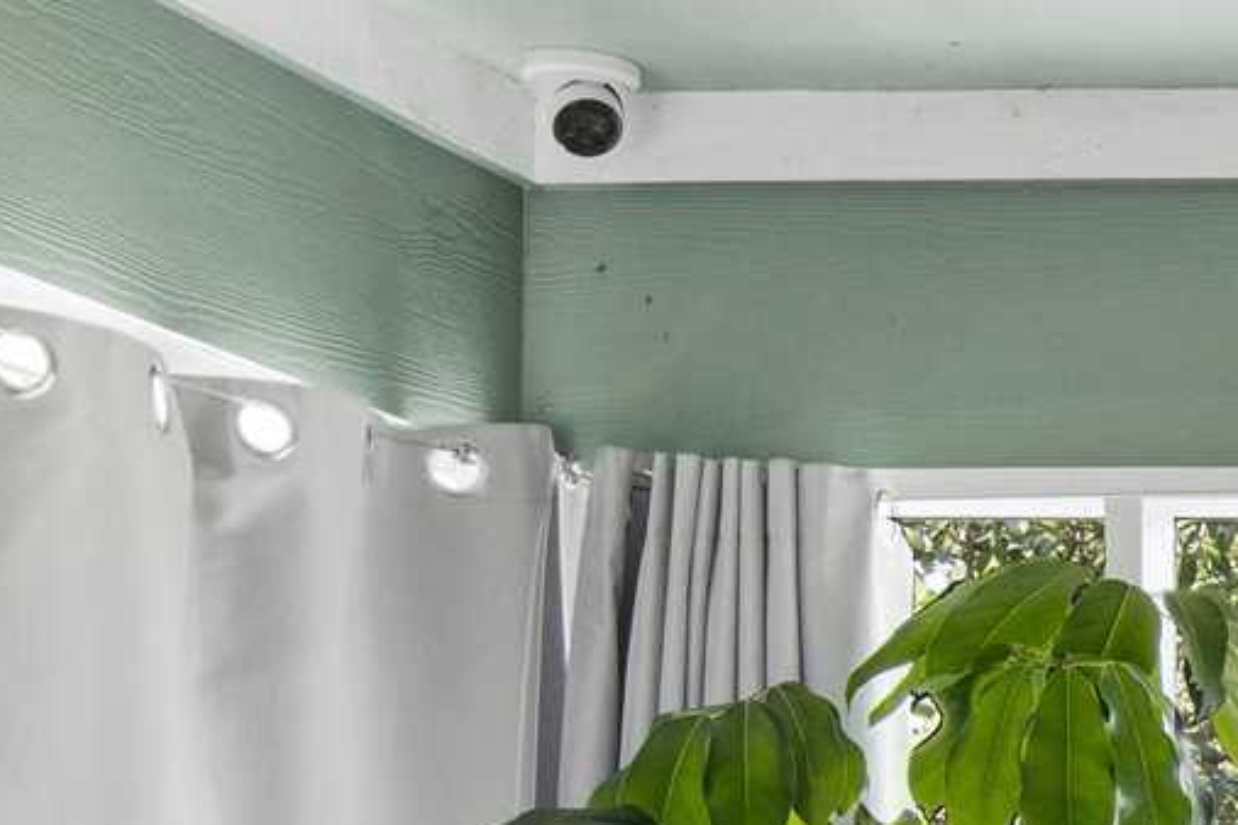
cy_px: 1777
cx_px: 2527
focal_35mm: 109
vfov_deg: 11.1
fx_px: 3748
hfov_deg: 15.0
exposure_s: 1/13
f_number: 11
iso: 200
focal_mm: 18
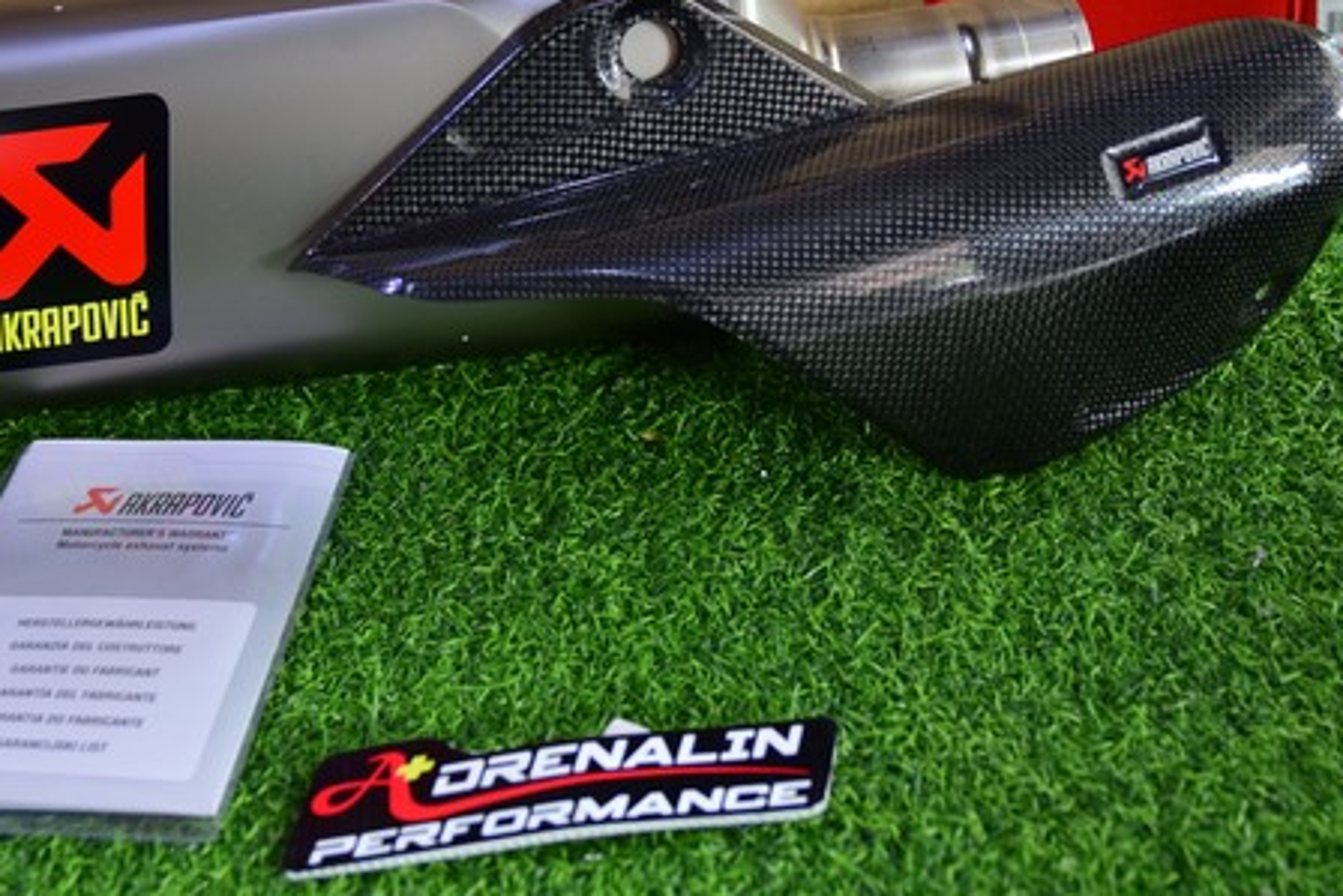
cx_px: 689
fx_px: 2239
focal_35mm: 60
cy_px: 364
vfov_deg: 22.6
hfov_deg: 33.4
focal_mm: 28
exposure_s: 1/60
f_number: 3.2
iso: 800
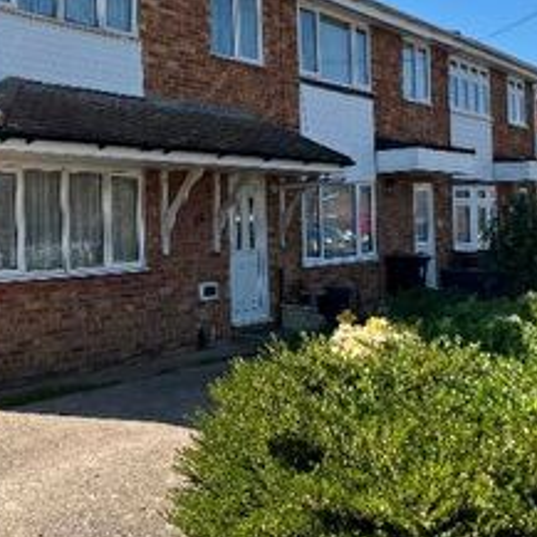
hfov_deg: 42.1
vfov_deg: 44.9
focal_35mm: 37
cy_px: 249
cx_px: 77
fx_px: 649
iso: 32
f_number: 1.8
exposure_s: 1/699
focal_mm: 1.57
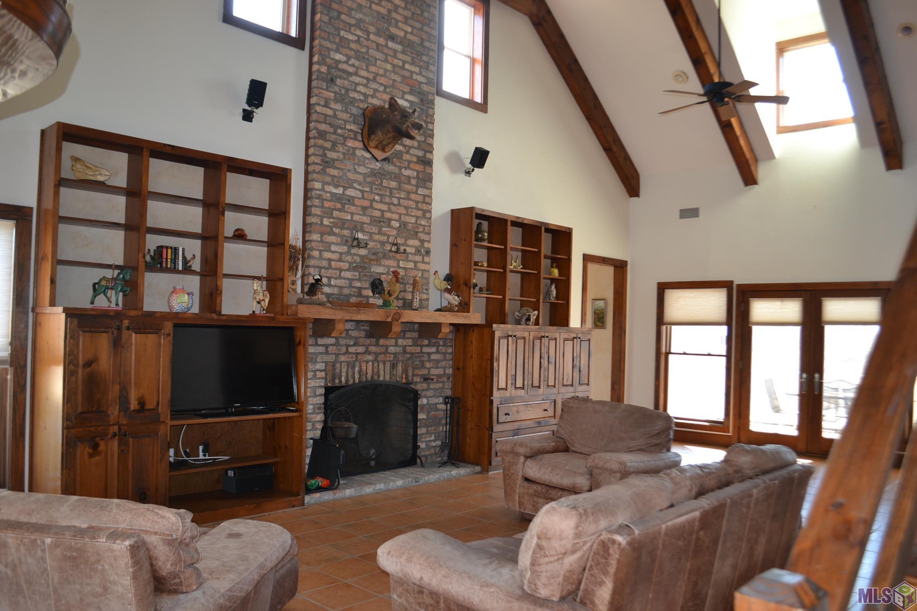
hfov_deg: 67.4
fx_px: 688
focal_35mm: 27
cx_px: 458
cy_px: 306
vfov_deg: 47.9
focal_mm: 18
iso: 400
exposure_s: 1/80
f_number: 4
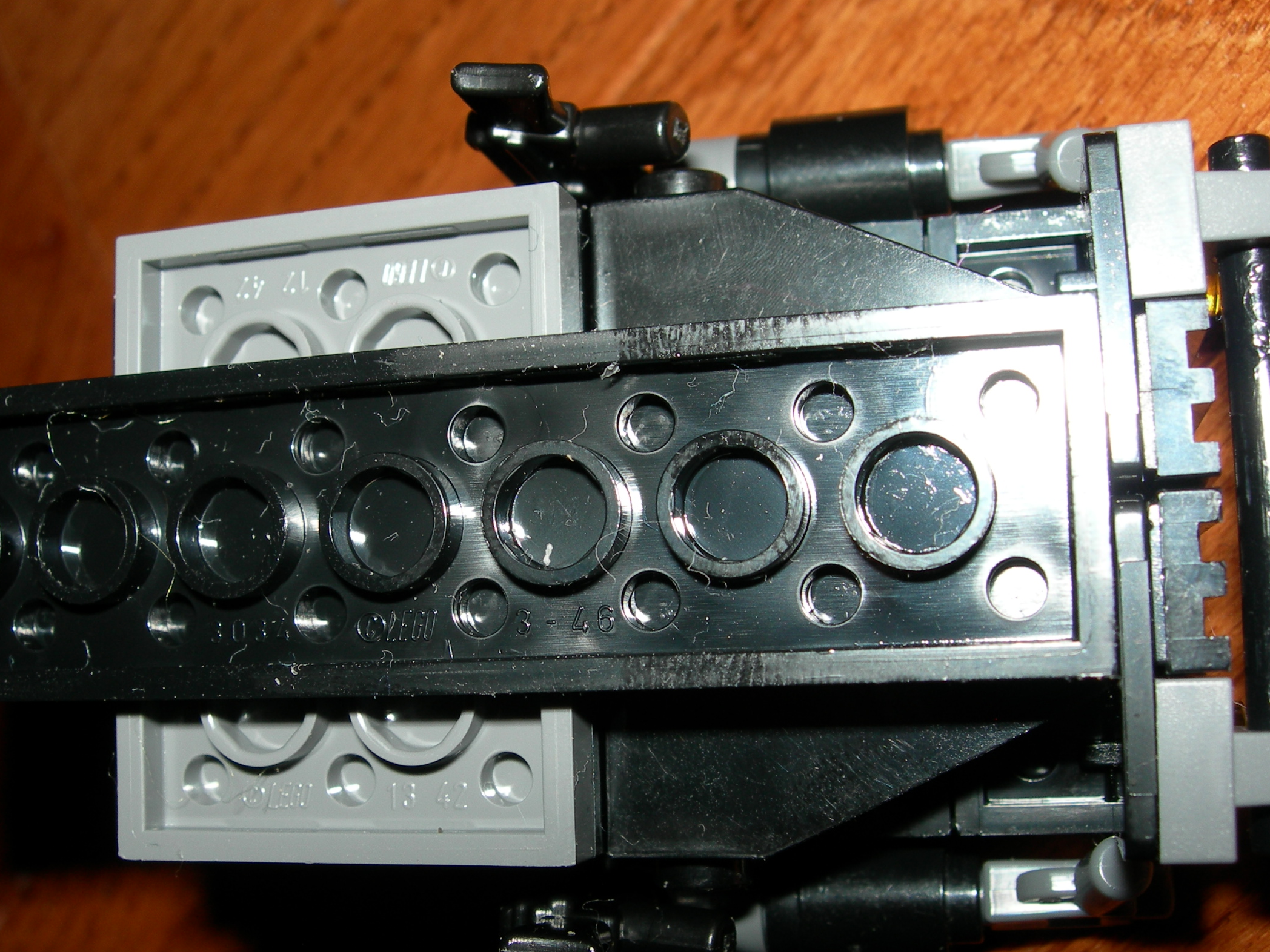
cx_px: 569
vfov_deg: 30.8
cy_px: 558
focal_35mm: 47
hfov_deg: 40.4
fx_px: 1724
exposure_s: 1/60.1
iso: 50
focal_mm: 7.8
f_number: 4.8
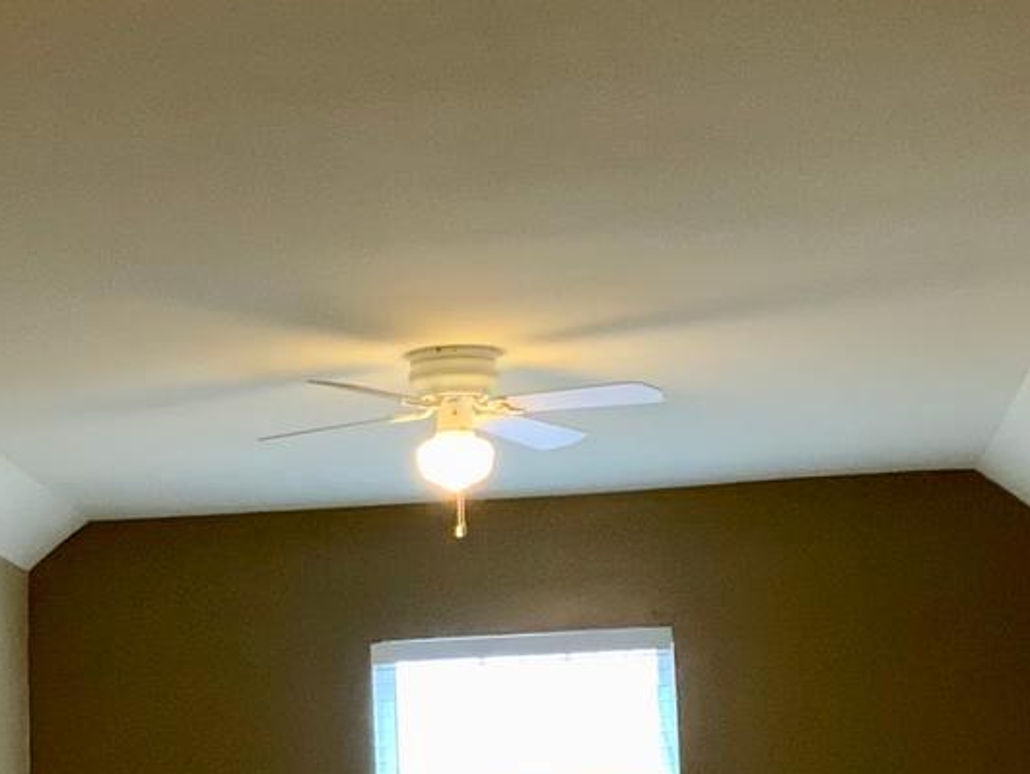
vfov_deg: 13.0
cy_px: 856
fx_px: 3334
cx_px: 239
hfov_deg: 17.4
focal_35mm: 112
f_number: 1.8
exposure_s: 1/60
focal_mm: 3
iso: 125
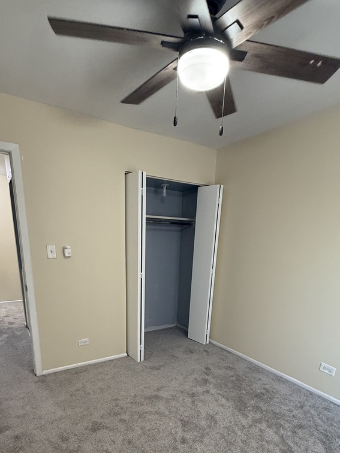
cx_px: 161
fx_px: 262
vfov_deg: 78.5
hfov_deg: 65.9
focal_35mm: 20
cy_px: 309
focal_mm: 2.22
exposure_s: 1/60
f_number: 2.2
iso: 250
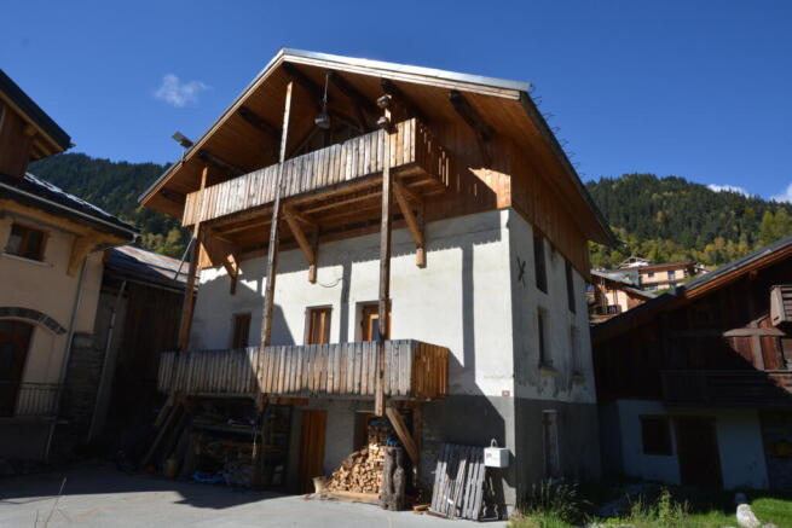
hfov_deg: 81.2
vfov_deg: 59.5
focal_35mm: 21
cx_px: 396
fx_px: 462
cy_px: 264
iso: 200
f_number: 10
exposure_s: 1/400
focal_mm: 14
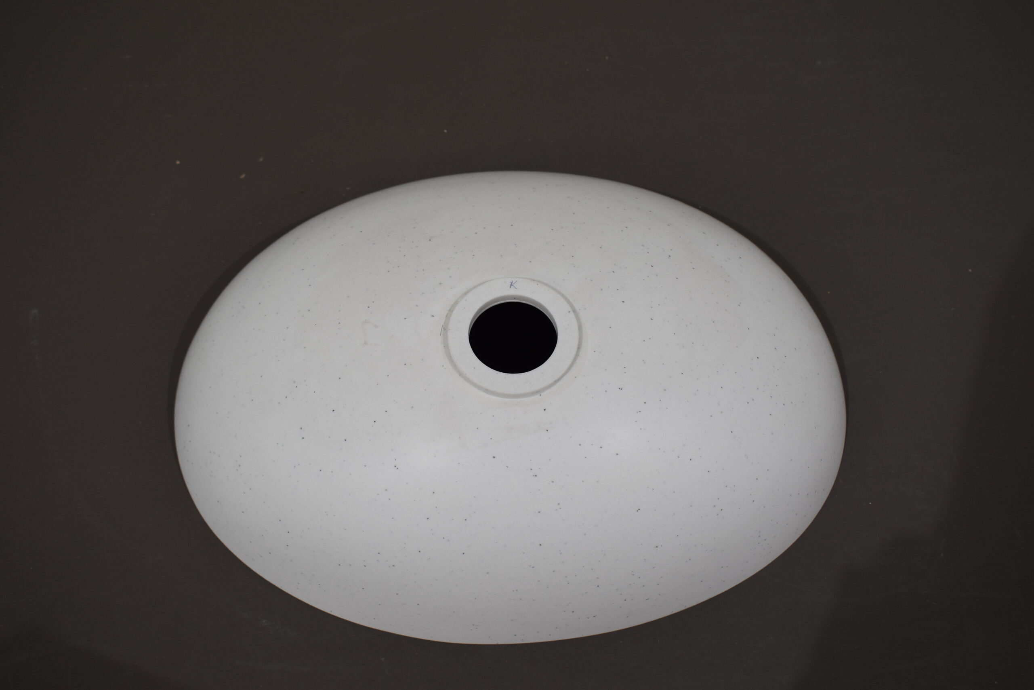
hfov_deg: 51.3
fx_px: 1077
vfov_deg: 35.5
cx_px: 517
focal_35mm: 38
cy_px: 345
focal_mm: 25
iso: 320
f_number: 5.6
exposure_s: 1/125
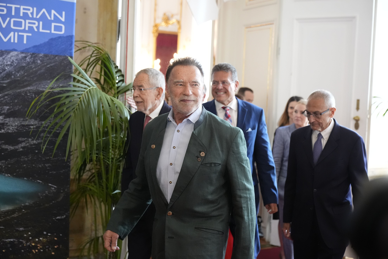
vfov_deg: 27.5
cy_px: 130
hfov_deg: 40.3
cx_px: 194
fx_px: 528
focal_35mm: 49
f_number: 2.8
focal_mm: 49
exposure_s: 1/400
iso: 6400
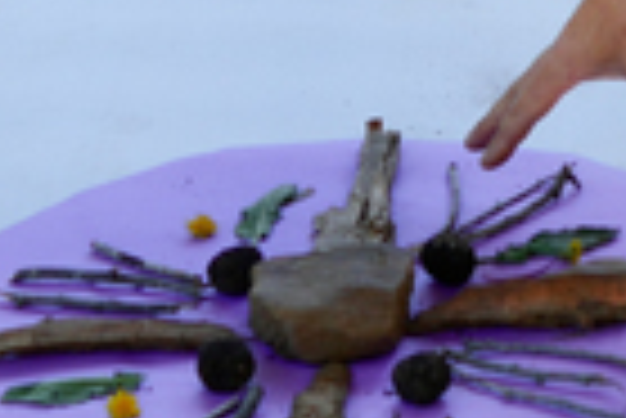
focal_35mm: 206
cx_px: 977
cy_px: -578
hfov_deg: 9.7
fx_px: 3586
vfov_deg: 6.4
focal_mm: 28
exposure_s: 1/200
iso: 100
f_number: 4
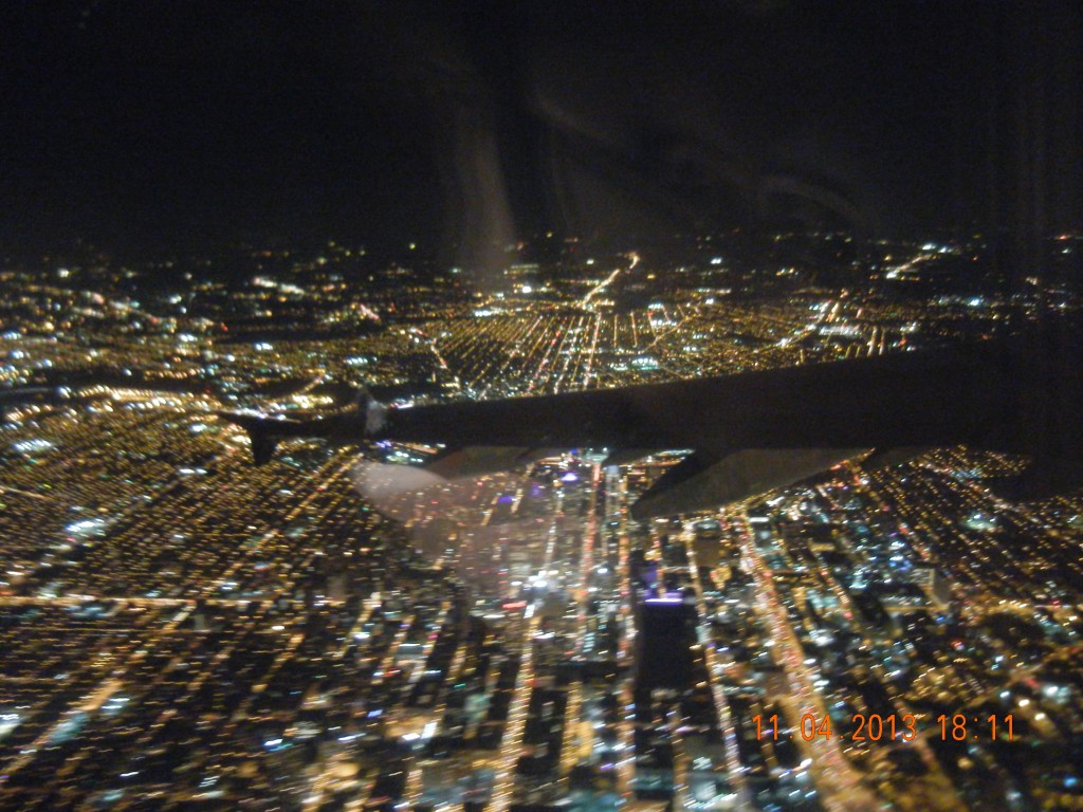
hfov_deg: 60.0
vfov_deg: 46.8
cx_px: 542
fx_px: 939
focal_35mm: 30
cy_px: 406
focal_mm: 5.4
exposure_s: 1/4.9
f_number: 3.5
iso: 400
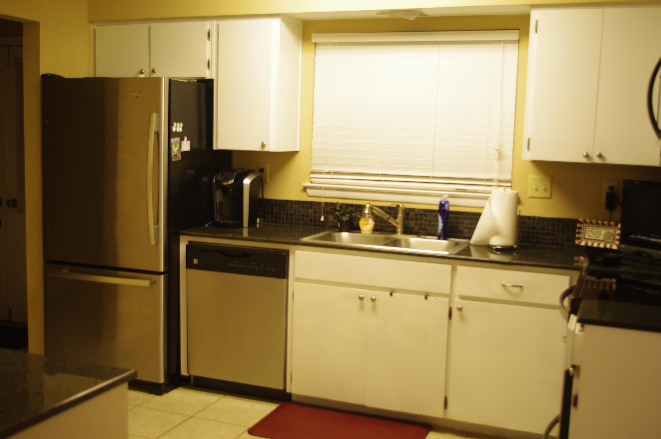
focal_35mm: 42
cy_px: 220
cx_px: 330
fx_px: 770
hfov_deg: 46.5
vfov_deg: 31.8
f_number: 4
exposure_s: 1/25
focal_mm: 28.13
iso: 400
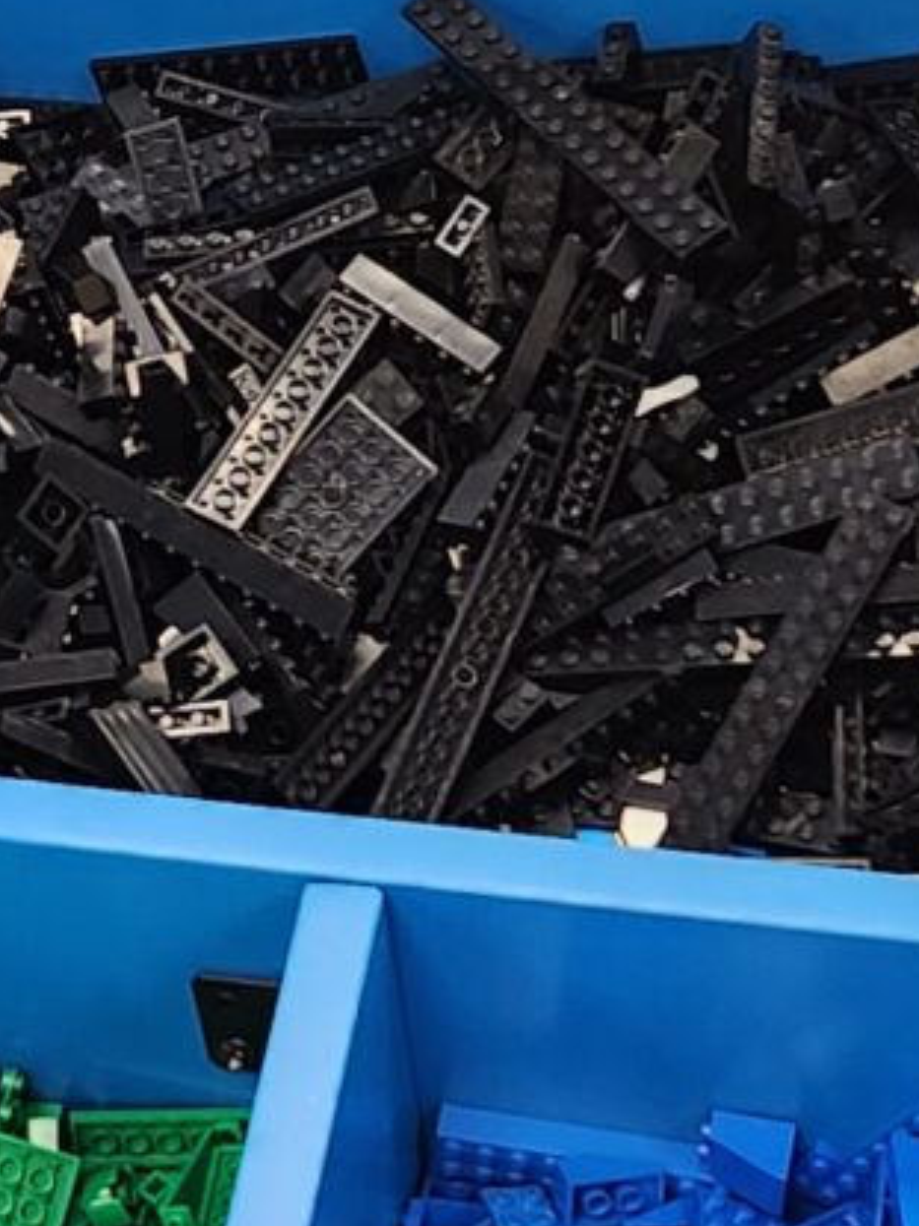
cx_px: -222
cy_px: 505
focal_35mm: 142
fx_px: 5029
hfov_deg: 10.3
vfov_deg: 13.9
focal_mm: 5.4
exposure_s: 1/120
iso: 160
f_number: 1.8
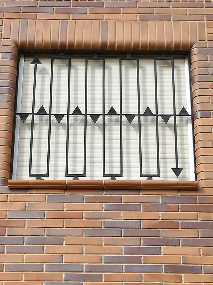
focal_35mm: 108
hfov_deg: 13.7
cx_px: 106
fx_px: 886
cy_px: 142
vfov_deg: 18.2
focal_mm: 3.79
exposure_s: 1/672
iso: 50
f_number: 2
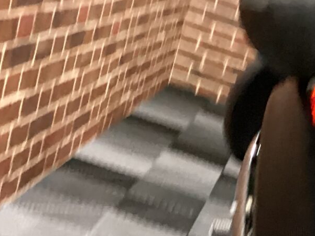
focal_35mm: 99
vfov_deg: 14.2
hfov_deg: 19.1
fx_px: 901
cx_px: 339
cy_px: 332
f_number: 2.4
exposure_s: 1/40
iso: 400
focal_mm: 3.3
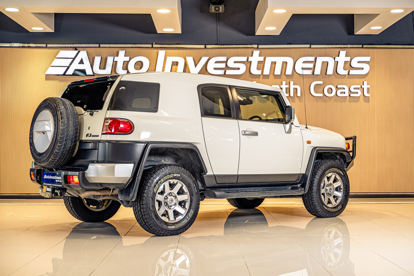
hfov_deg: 38.2
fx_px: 598
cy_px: 138
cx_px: 207
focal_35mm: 52
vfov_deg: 26.0
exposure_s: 1/200
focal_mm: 52
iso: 800
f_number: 2.8
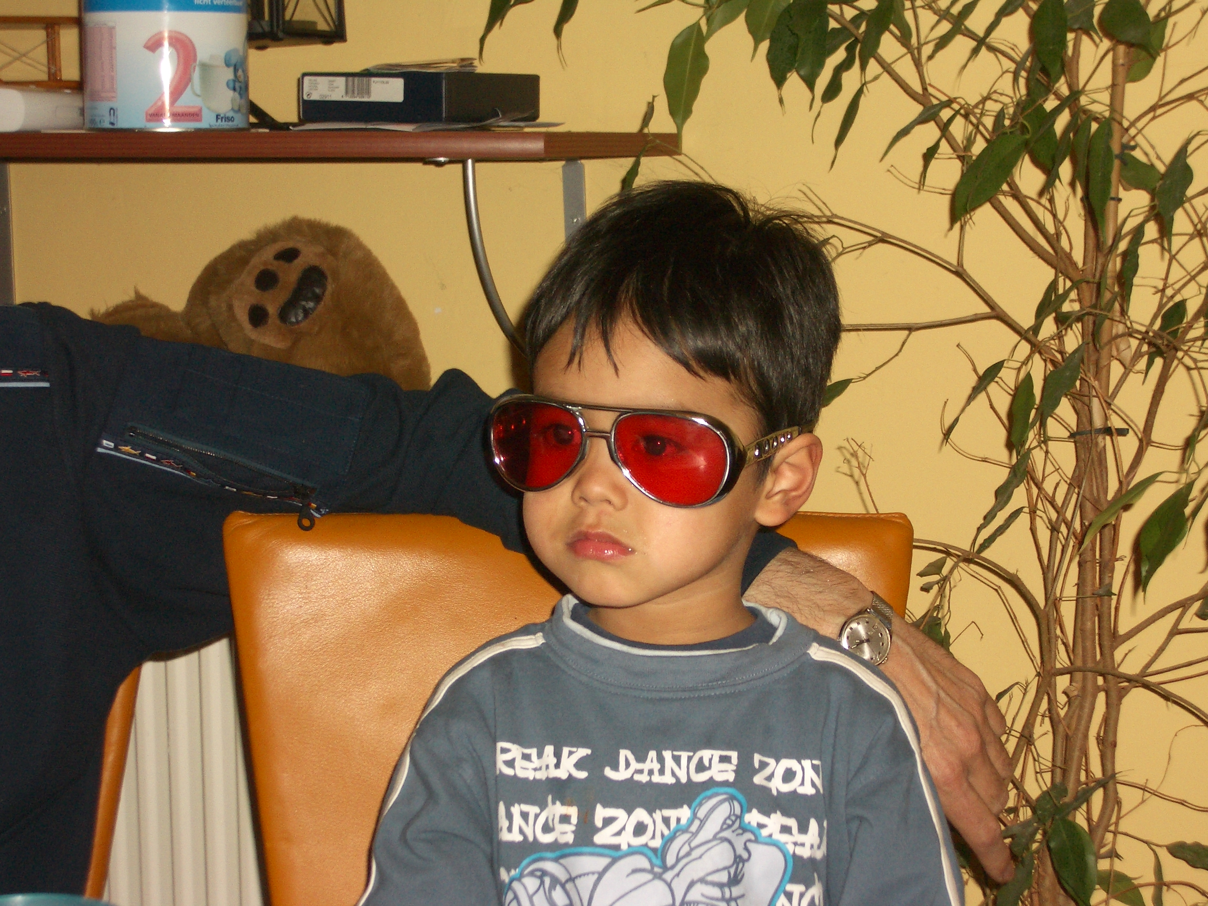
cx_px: 604
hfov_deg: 26.3
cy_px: 453
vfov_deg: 19.9
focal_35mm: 74
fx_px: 2582
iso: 100
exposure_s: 1/60
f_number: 3.9
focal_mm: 12.2
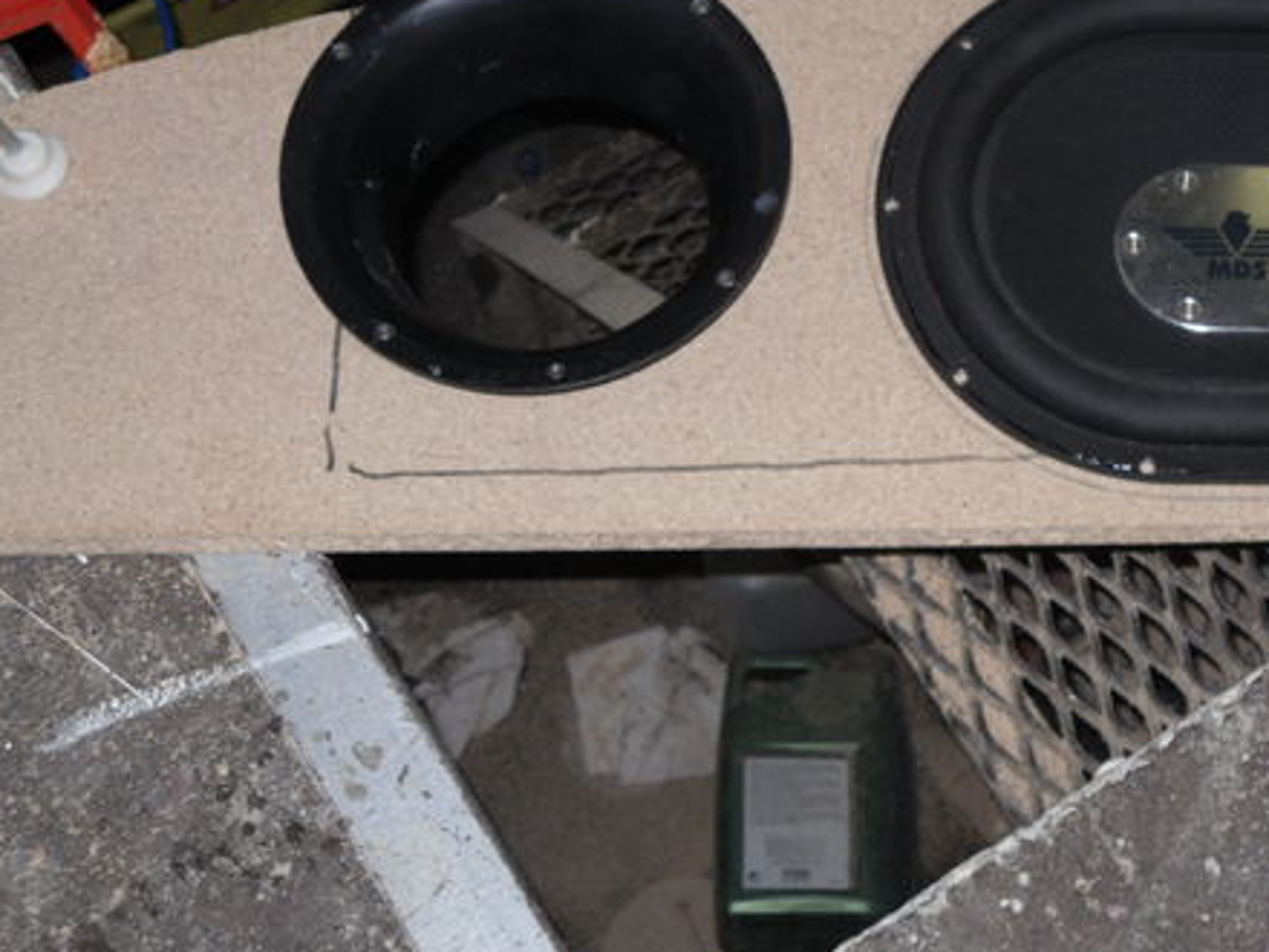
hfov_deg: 24.2
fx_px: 2933
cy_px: 326
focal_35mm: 80
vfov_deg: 18.4
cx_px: 894
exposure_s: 1/53
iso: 100
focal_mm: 9.83
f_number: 4
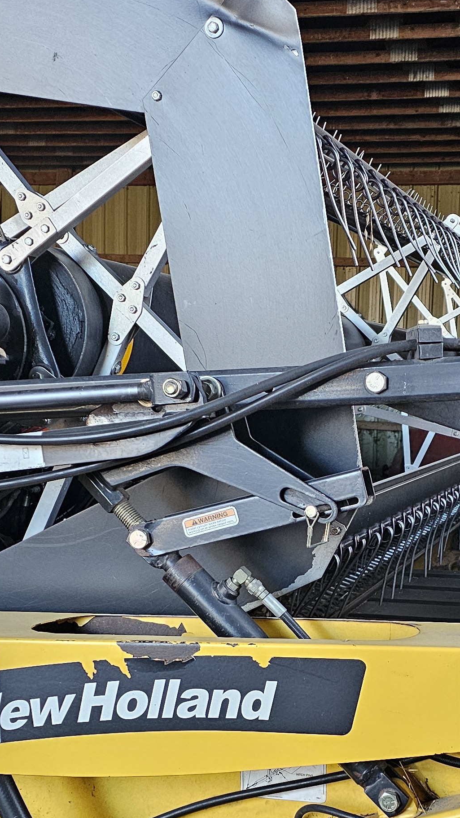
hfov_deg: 21.6
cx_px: 355
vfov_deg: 37.6
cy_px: 511
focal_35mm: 55
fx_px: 1193
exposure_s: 1/170
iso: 500
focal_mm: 6.3
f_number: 1.7
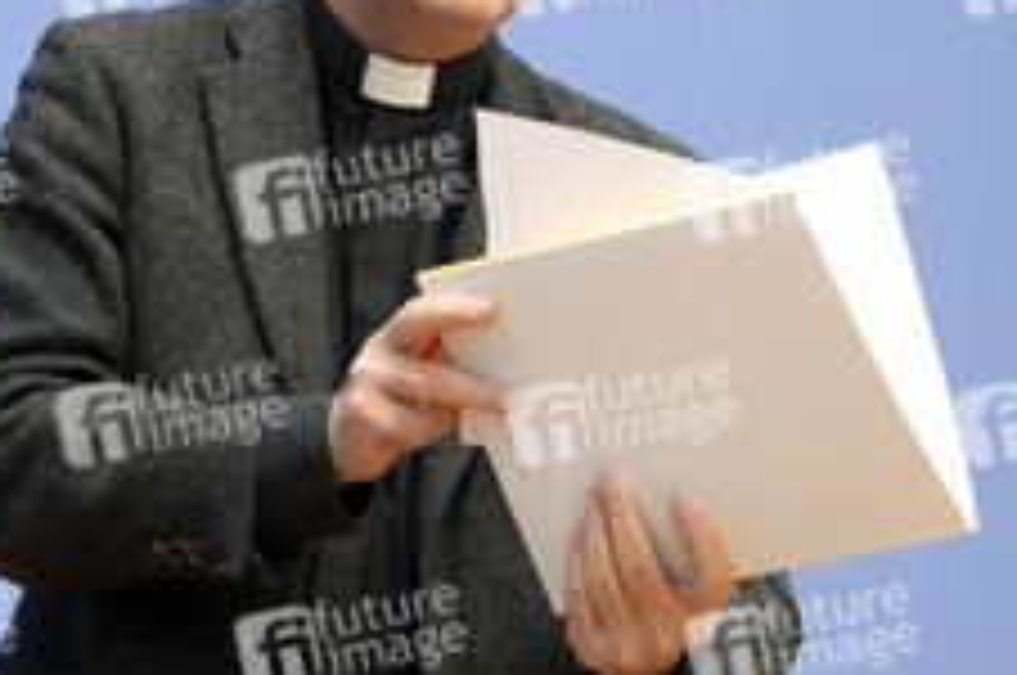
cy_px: 76
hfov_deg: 11.2
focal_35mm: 184
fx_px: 5191
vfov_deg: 7.4
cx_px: 232
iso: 6400
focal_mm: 92
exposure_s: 1/400
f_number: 5.6
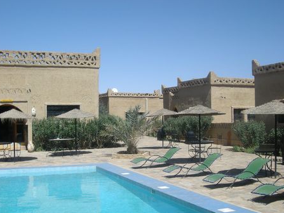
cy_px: 131
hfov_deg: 40.4
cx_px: 140
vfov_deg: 30.8
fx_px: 385
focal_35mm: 47
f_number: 5.7
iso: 50
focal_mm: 5.7
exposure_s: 1/295
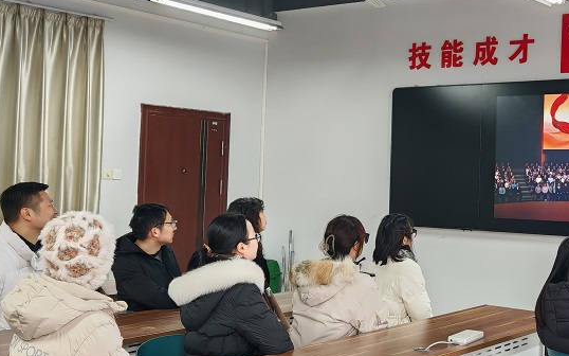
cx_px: 448
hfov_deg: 35.8
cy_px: 168
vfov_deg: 23.5
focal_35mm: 55
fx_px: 853
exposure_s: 1/50
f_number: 1.9
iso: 640
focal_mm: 6.67
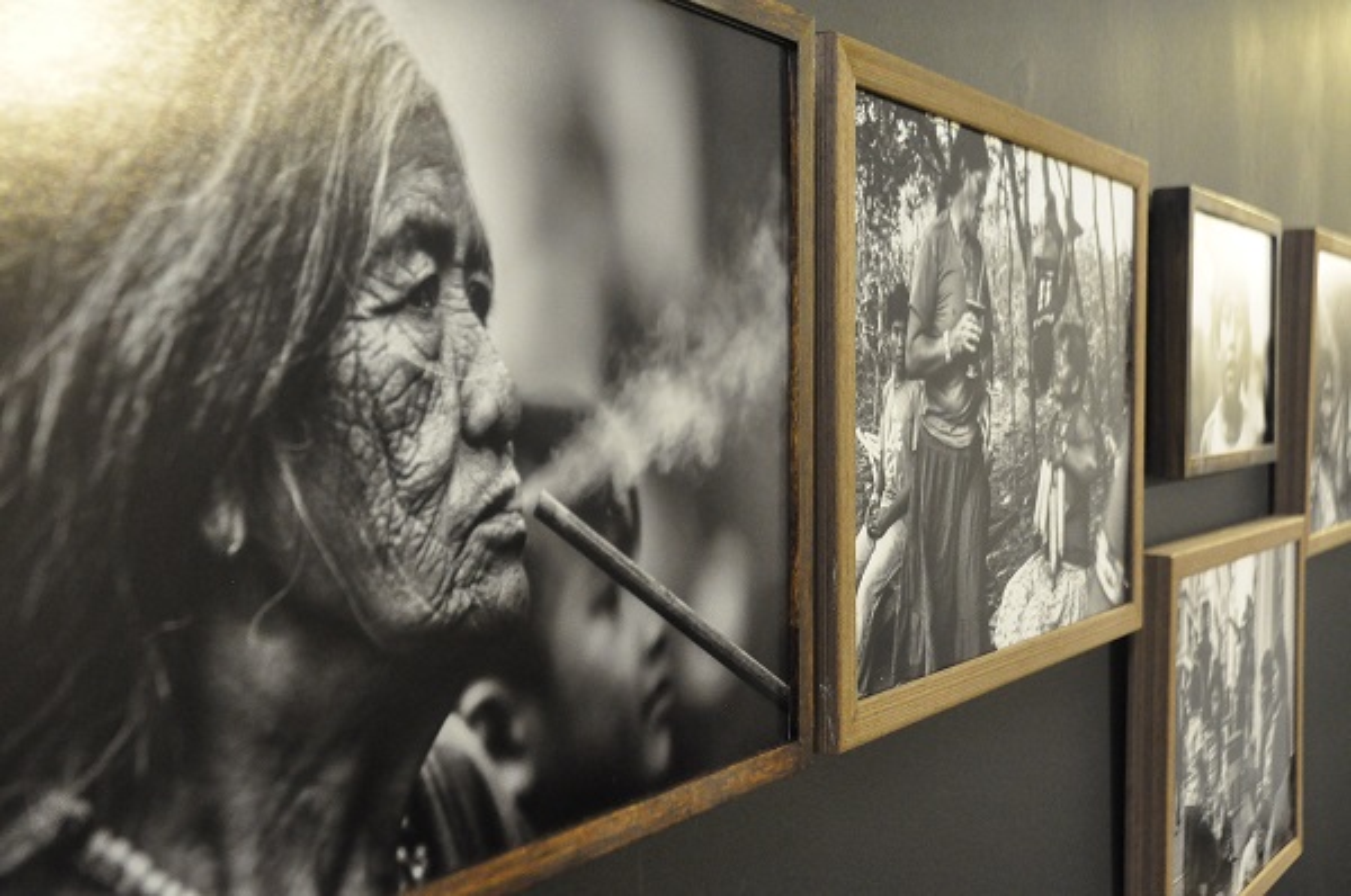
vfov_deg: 31.8
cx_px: 676
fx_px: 1574
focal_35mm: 42
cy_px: 448
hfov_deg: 46.5
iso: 3200
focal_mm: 28
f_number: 4
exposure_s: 1/40
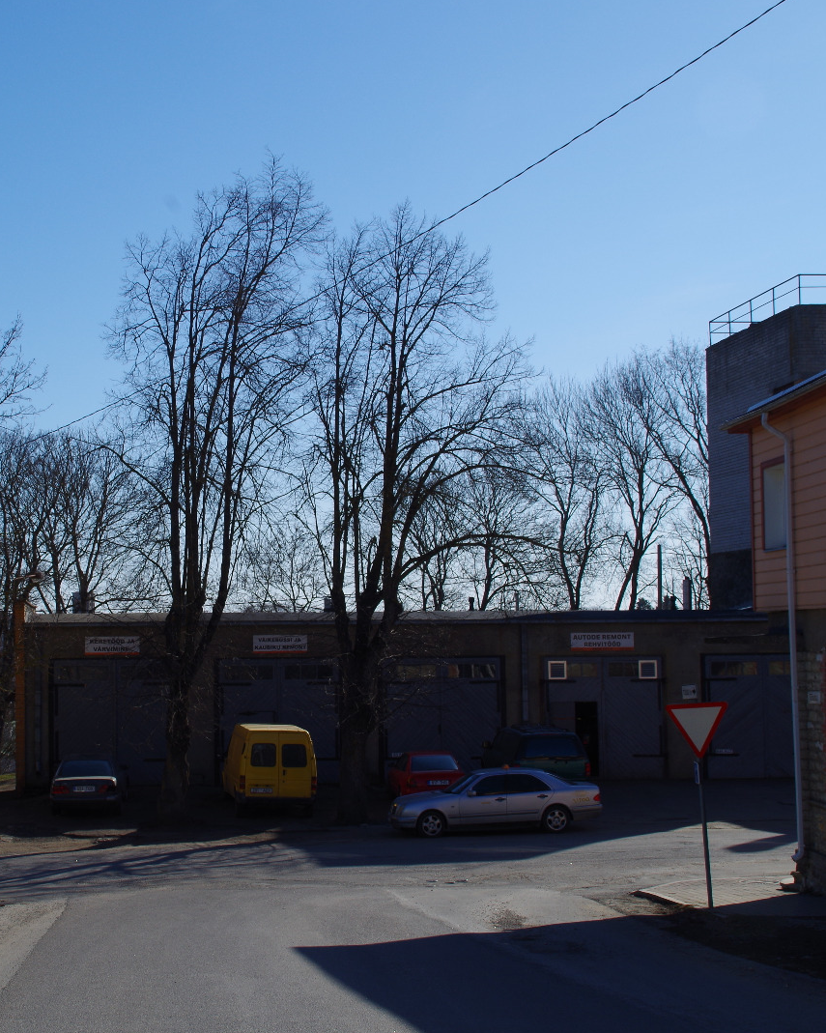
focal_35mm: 60
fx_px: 1834
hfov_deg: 25.2
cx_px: 241
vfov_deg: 31.5
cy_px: 516
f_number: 13
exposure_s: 1/160
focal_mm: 28
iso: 100
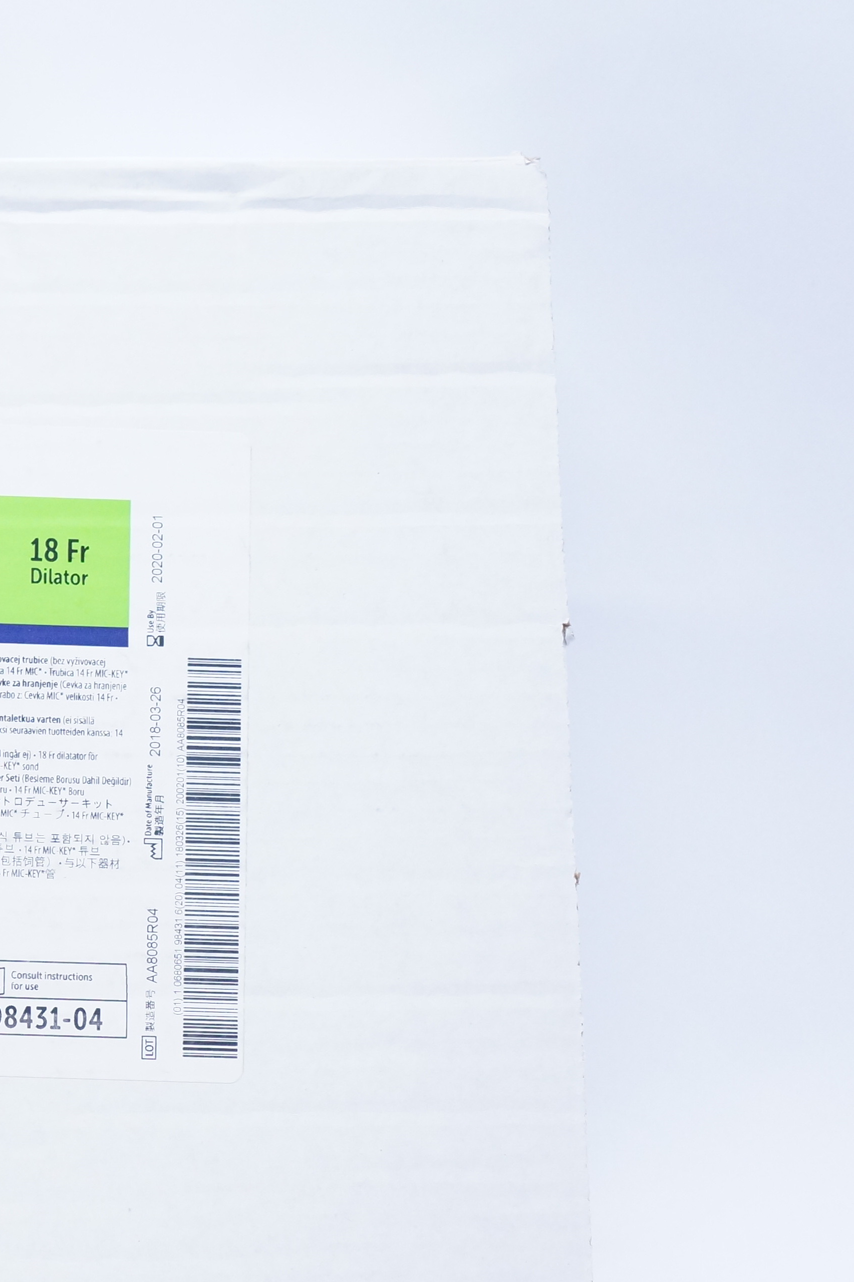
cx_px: -314
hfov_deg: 18.8
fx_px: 2347
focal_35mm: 66
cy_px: 811
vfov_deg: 30.4
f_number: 5
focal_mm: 23
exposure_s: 1/125
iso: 1600
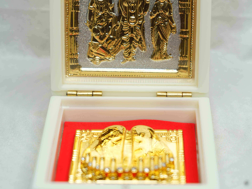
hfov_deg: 14.9
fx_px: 961
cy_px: 54
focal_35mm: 132
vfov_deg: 11.2
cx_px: 127
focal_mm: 91
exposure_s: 1/60
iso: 200
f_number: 5.6
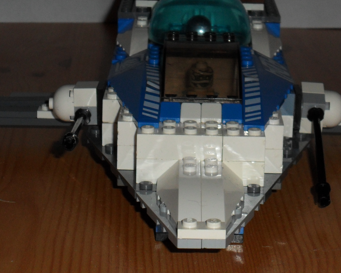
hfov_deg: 15.9
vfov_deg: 12.7
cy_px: 72
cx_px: 199
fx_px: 1221
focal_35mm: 121
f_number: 14.1
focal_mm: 11.2
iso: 100
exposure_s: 1/60
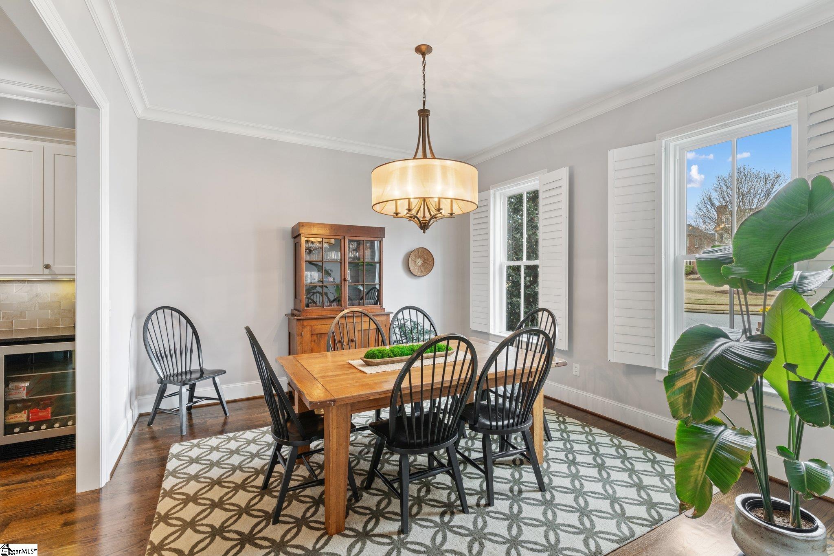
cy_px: 278
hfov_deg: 96.7
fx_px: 371
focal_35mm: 16
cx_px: 417
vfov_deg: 73.7
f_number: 8
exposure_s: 1/2.5
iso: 250
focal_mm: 16
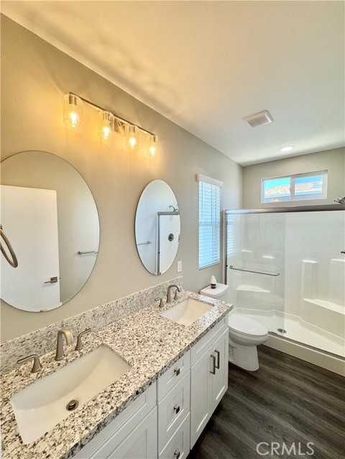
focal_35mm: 14
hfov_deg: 85.7
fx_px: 186
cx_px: 172
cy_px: 230
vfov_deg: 102.1
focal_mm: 2.22
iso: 80
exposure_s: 1/120
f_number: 2.2
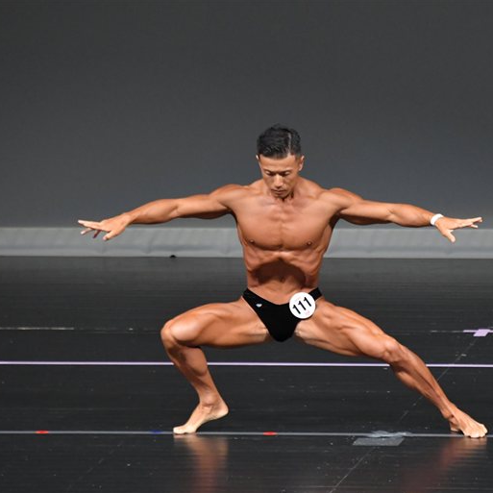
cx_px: 344
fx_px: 7750
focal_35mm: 481
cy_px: 247
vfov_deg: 3.6
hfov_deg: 3.6
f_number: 5.6
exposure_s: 1/400
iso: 4000
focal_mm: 250
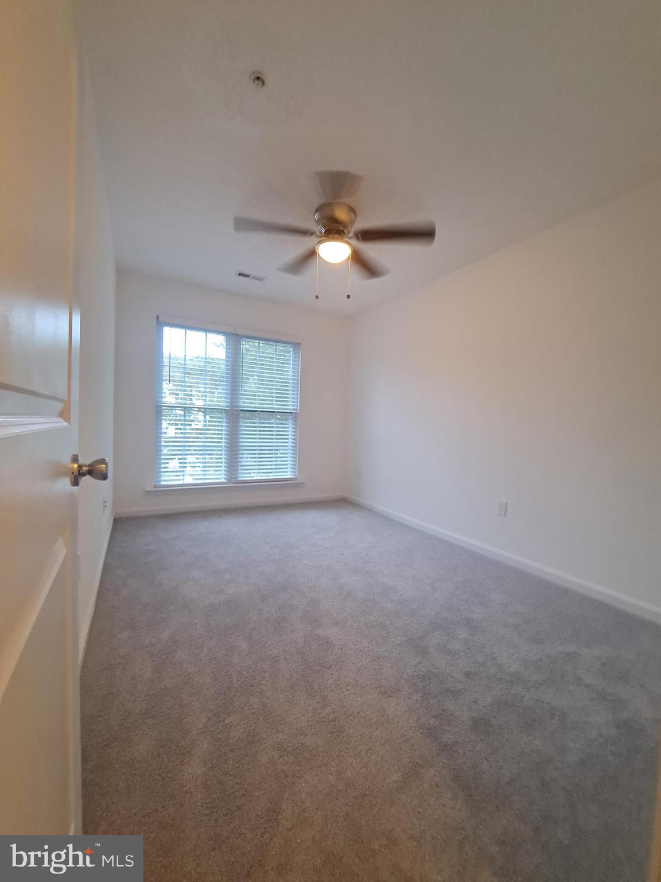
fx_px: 331
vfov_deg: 106.2
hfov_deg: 89.9
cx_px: 330
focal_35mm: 13
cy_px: 441
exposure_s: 1/50
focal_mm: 1.74
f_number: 2.2
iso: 160
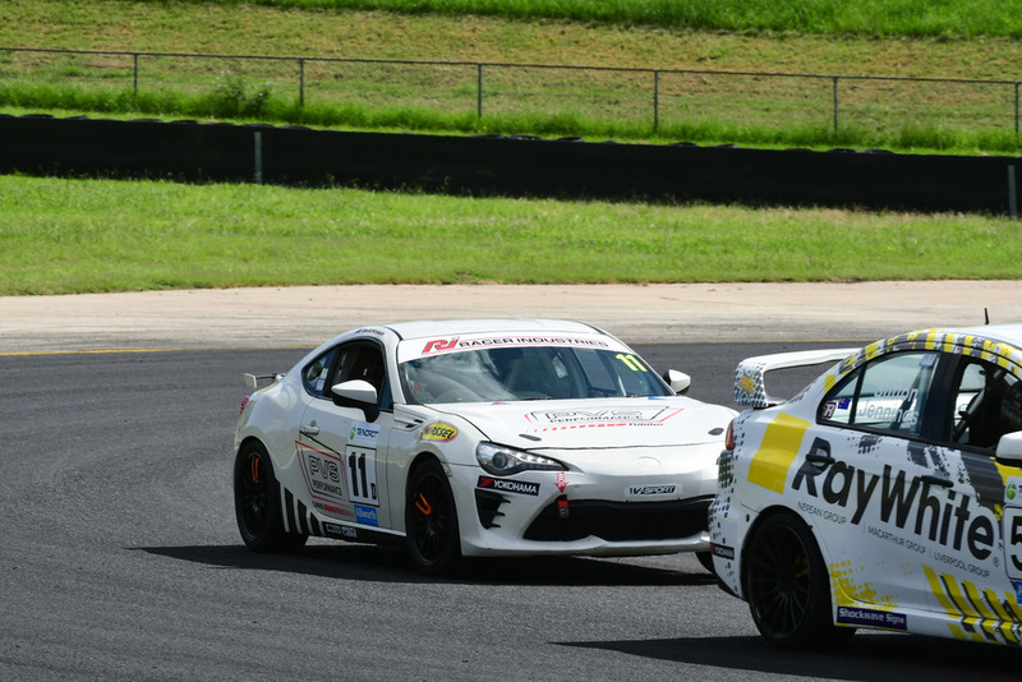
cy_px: 341
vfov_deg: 4.6
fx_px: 8519
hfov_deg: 6.9
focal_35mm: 300
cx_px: 511
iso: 400
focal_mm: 200
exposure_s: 1/640
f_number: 11
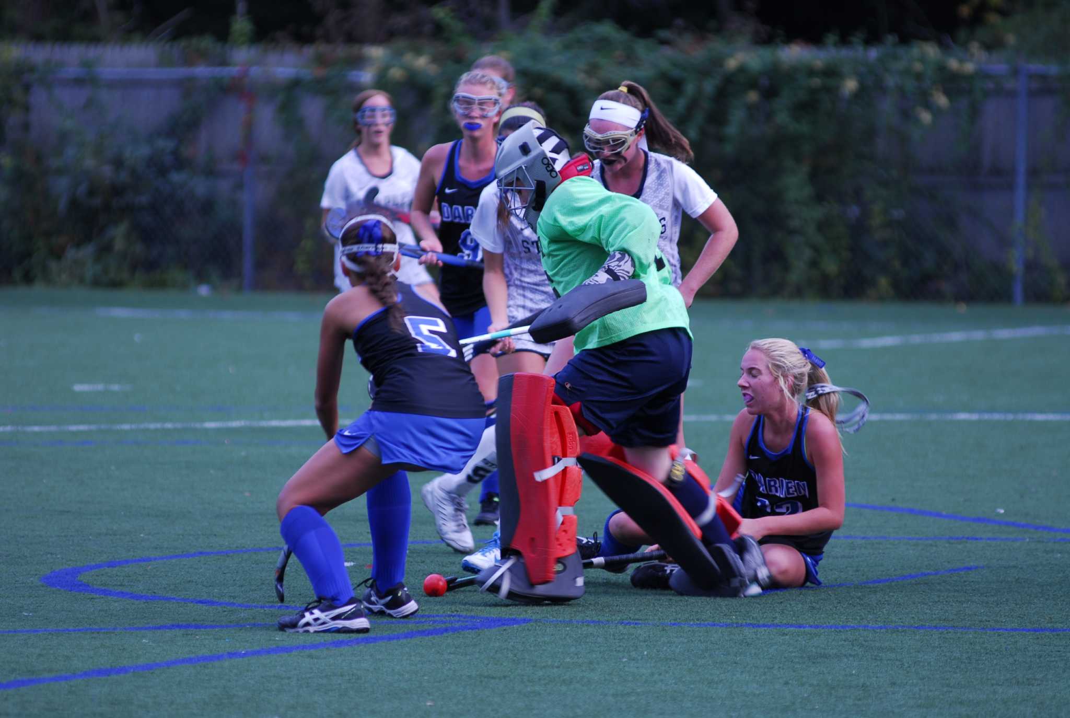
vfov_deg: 4.6
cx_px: 535
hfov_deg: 6.9
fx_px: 8933
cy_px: 359
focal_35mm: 300
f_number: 3.5
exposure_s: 1/180
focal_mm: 200
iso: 100
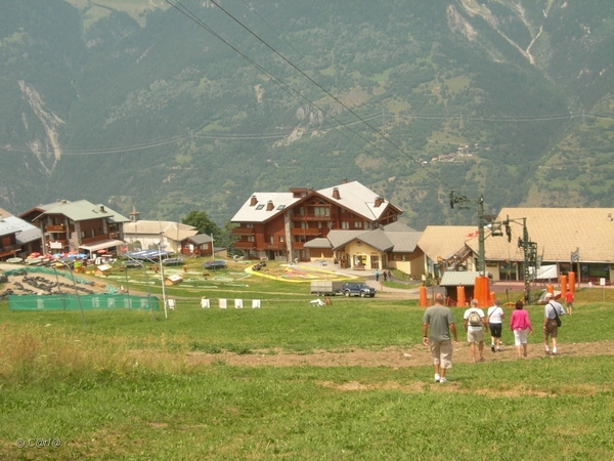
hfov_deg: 31.7
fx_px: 1082
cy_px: 230
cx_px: 307
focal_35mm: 61
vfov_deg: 24.0
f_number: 5.9
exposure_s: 1/230
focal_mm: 12.7
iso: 50
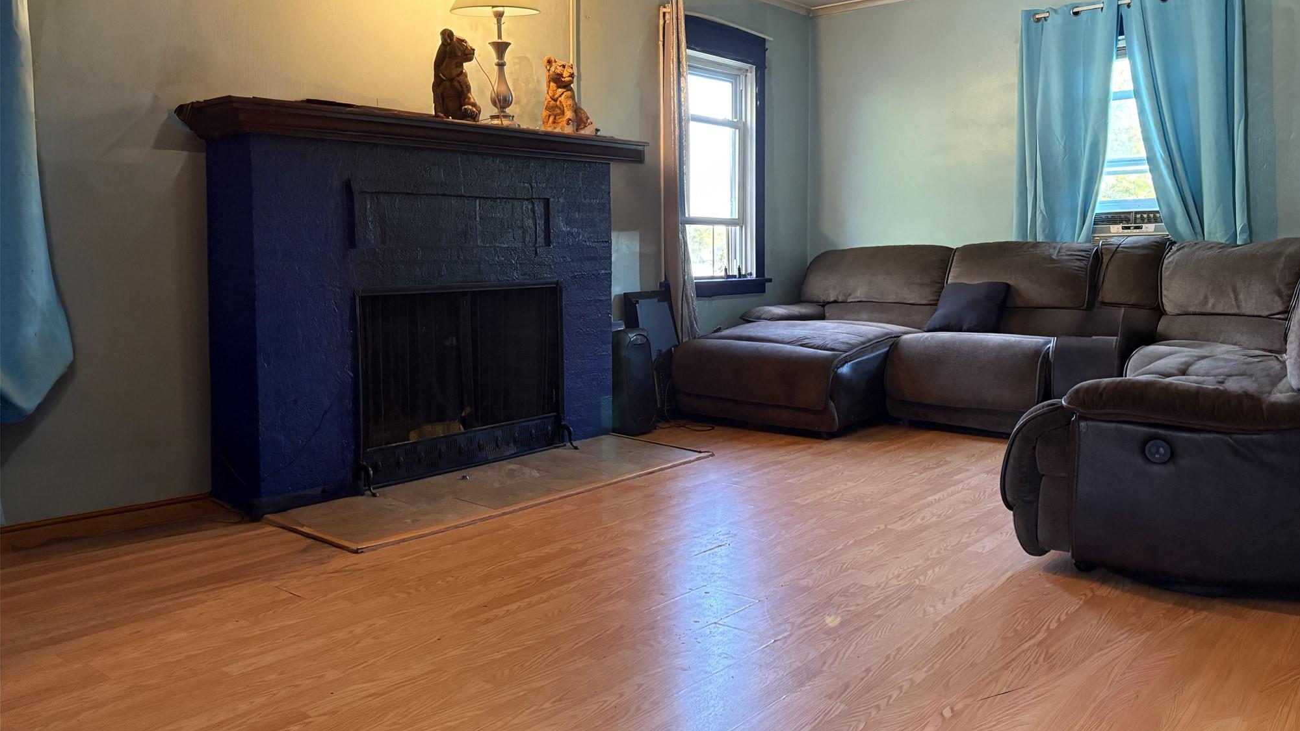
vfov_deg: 40.0
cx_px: 665
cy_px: 290
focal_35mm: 29
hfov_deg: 66.1
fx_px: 1000
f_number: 1.6
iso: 500
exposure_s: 1/60
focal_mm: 5.96
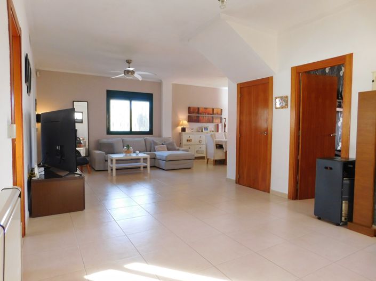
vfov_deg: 58.8
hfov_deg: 74.0
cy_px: 140
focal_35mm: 23
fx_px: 250
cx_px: 188
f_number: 3
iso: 125
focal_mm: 4
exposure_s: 1/40
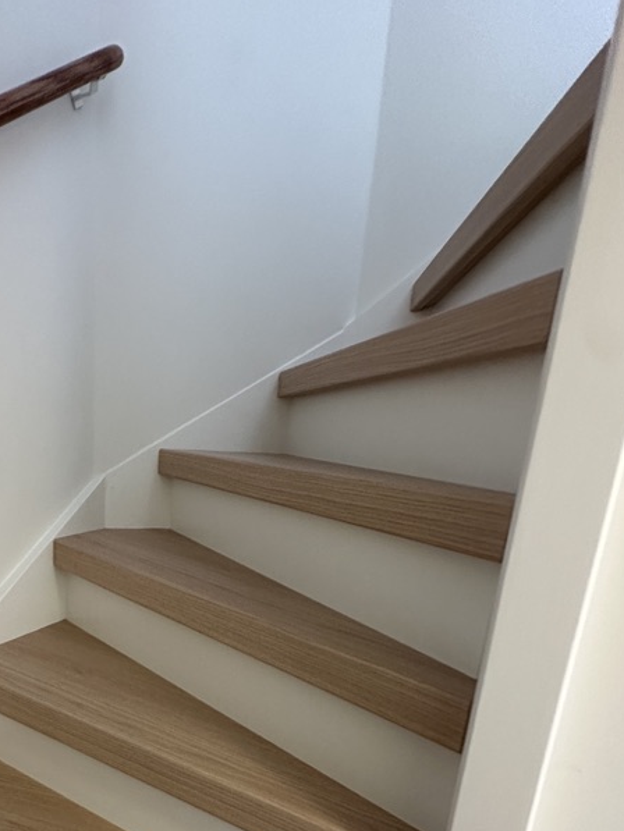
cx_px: 130
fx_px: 577
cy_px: 578
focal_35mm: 24
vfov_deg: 68.8
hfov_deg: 53.3
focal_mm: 2.22
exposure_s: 1/60
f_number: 2.2
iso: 500
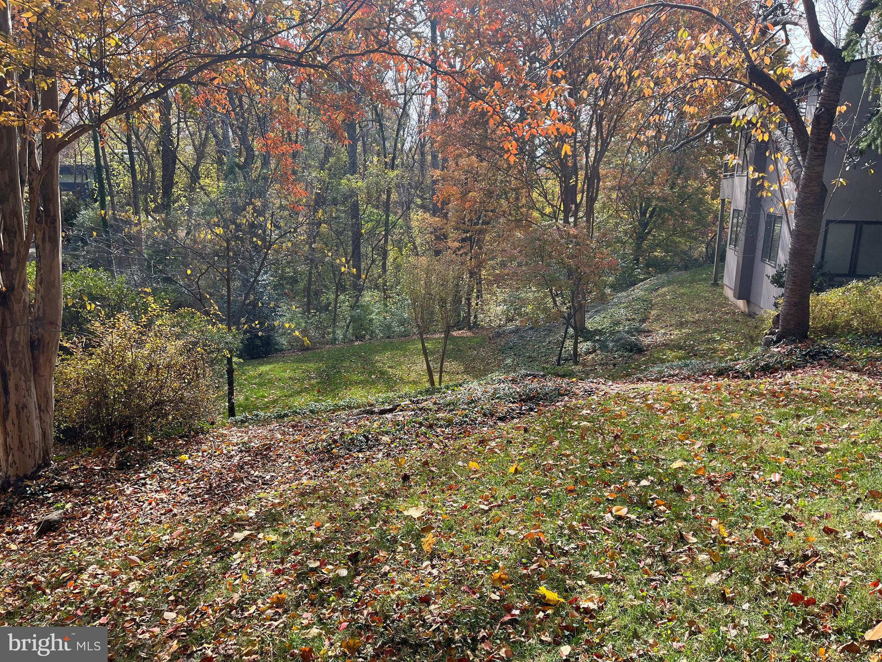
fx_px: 662
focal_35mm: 26
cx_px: 441
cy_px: 331
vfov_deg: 53.1
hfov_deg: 67.3
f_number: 1.6
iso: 50
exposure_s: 1/833
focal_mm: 5.1
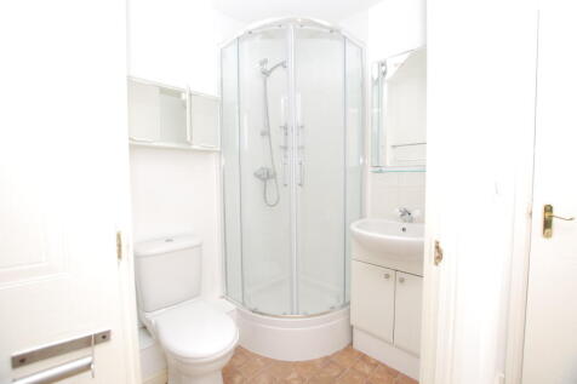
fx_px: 240
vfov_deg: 77.3
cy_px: 192
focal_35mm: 15
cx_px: 288
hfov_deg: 100.4
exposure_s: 1/60
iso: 100
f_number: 4
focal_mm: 10
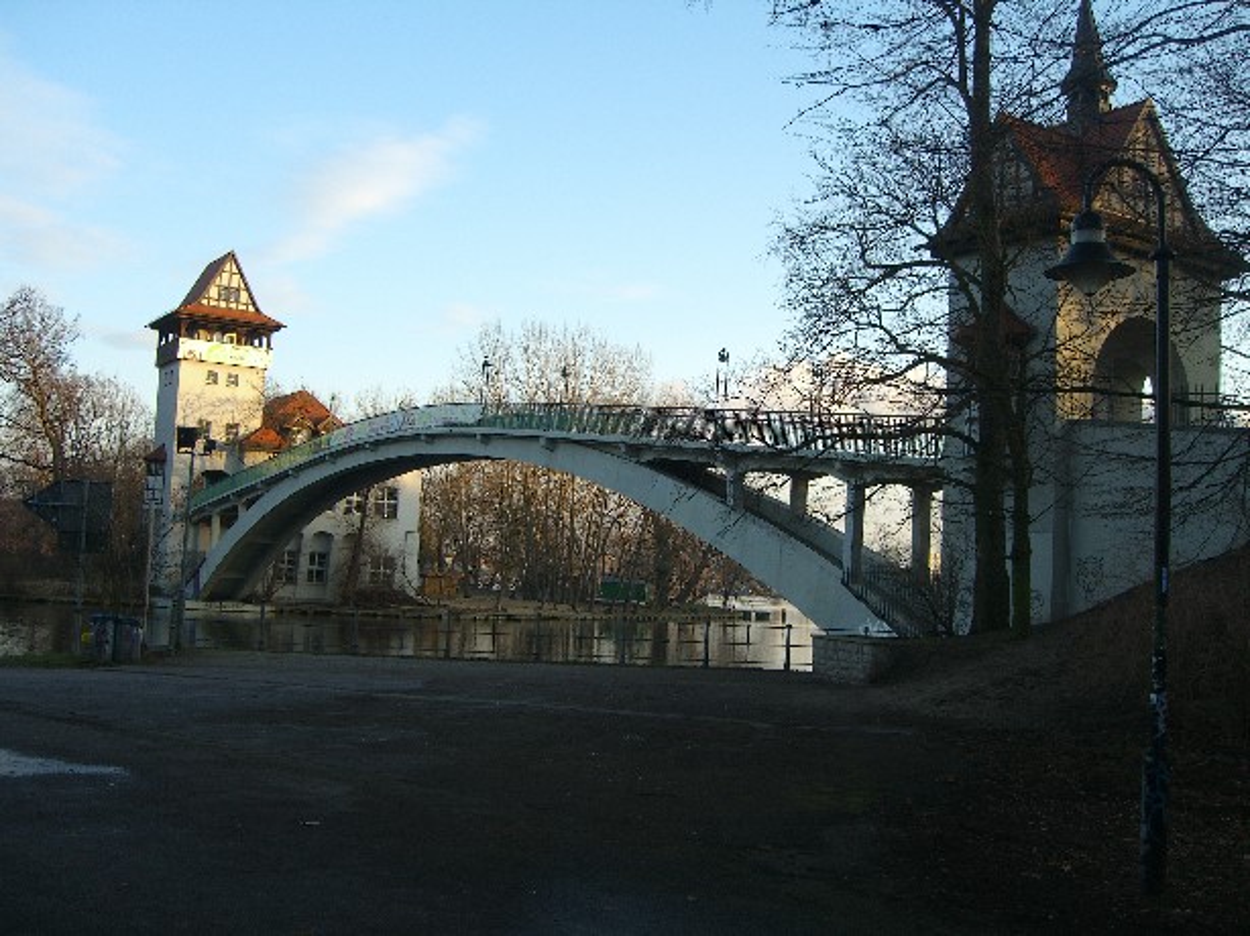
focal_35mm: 38
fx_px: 1372
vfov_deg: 37.7
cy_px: 468
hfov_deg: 49.0
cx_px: 625
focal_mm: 7.9
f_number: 2.8
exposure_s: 1/250
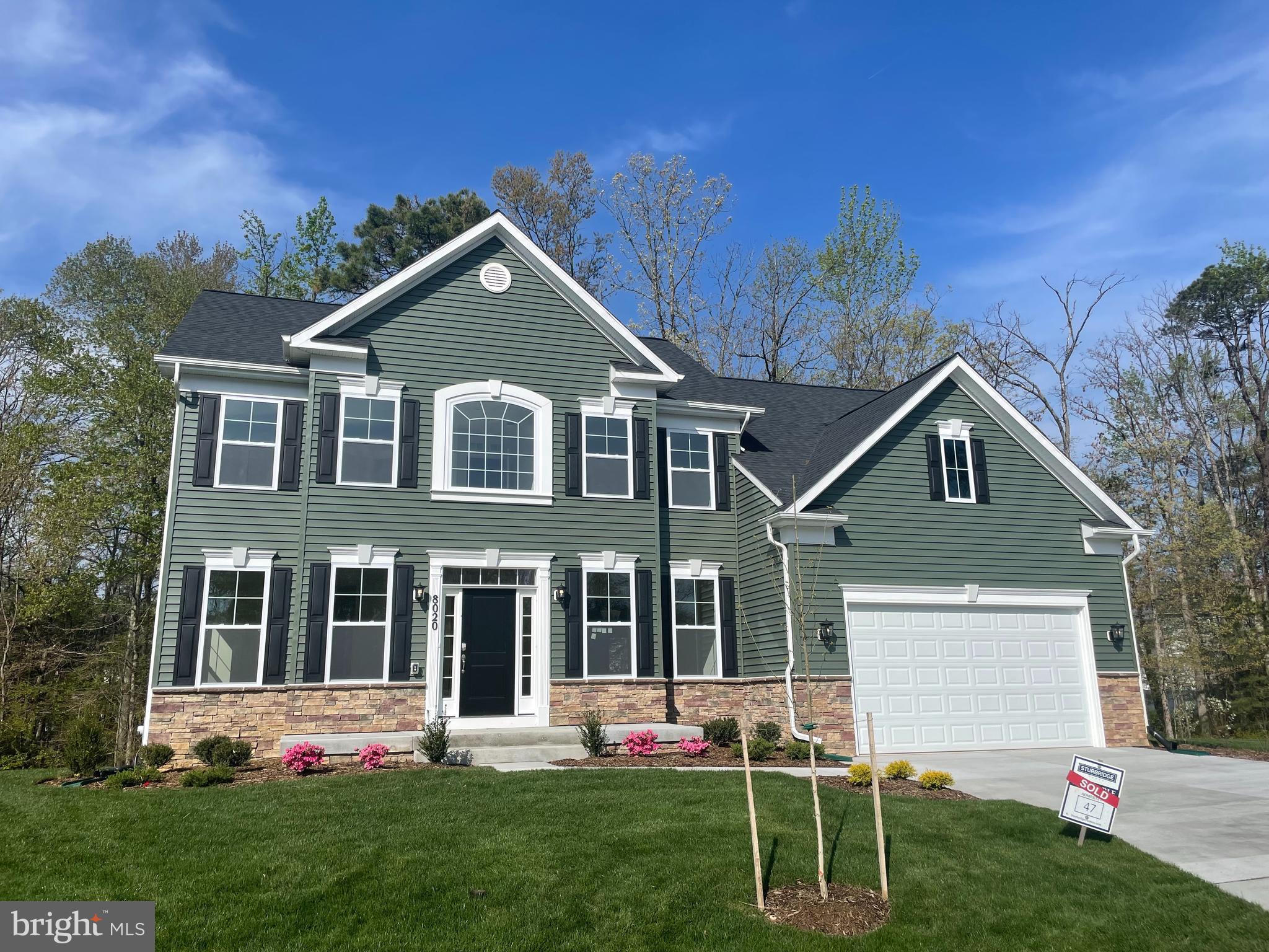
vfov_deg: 53.1
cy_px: 476
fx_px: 953
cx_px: 634
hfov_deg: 67.3
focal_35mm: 26
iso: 32
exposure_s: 1/4831
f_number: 1.6
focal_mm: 4.2
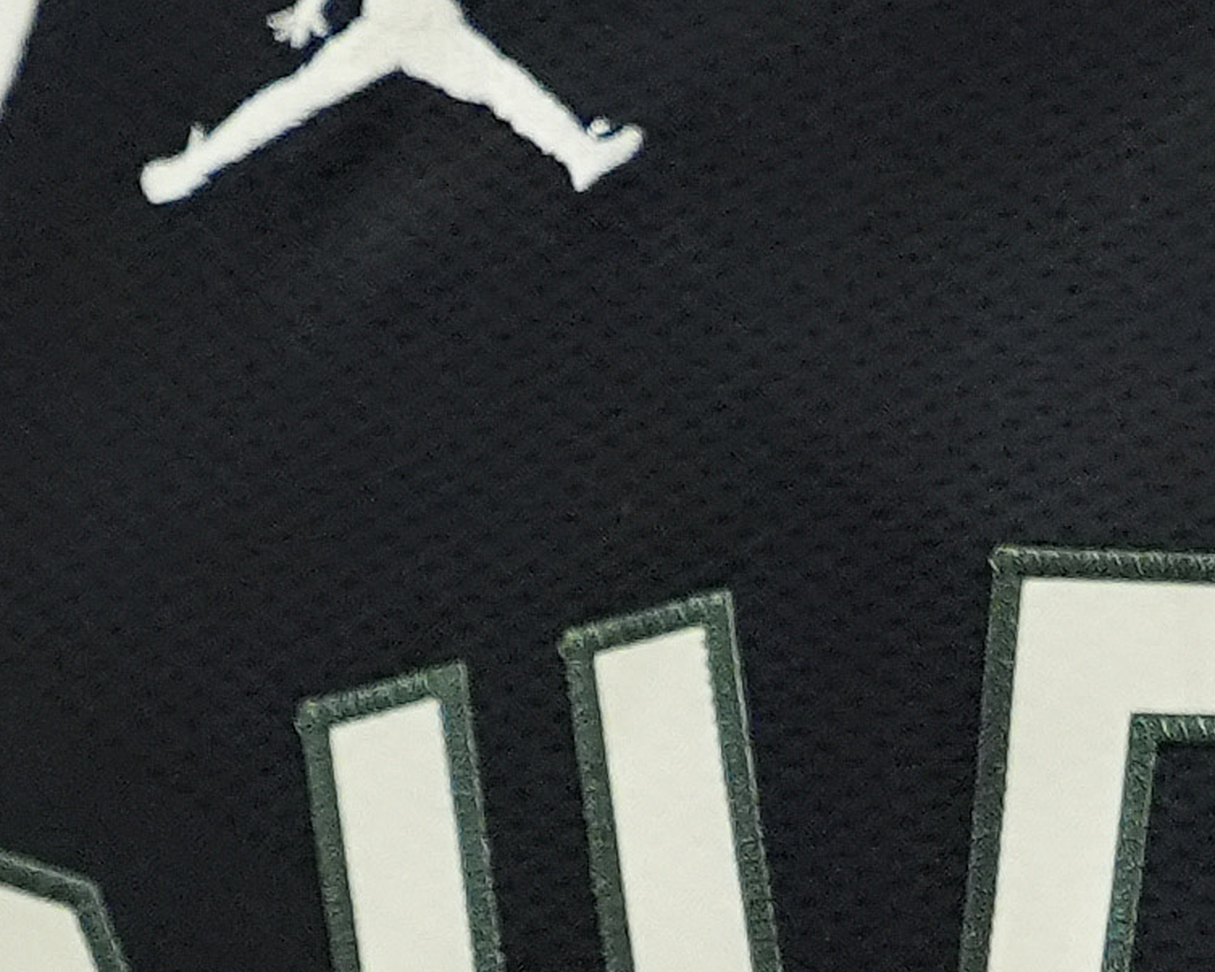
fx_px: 107598
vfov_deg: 0.5
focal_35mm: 2993
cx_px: 1783
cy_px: -2017
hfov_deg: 0.6
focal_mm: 400
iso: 3200
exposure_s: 1/1600
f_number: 2.8
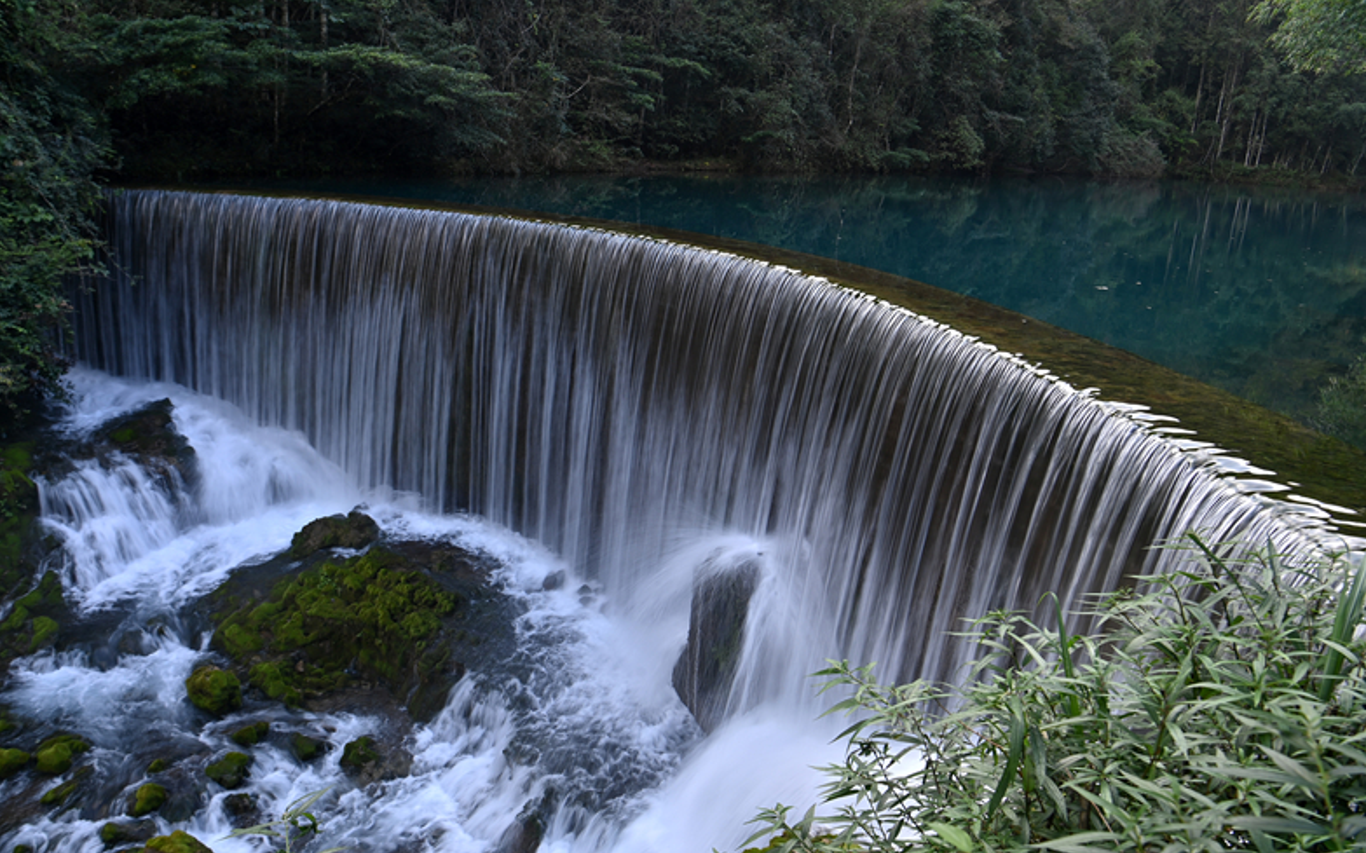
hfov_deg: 72.6
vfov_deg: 49.3
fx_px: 930
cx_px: 689
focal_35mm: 25
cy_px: 432
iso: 50
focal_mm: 24
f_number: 9
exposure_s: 1/13
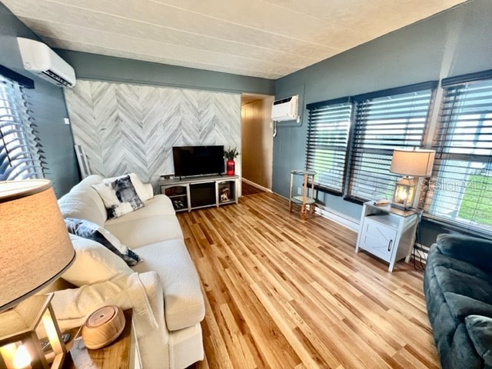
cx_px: 246
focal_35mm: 13
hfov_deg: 106.2
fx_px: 185
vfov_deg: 89.9
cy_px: 184
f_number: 1.8
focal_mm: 1.57
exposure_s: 1/60
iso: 320
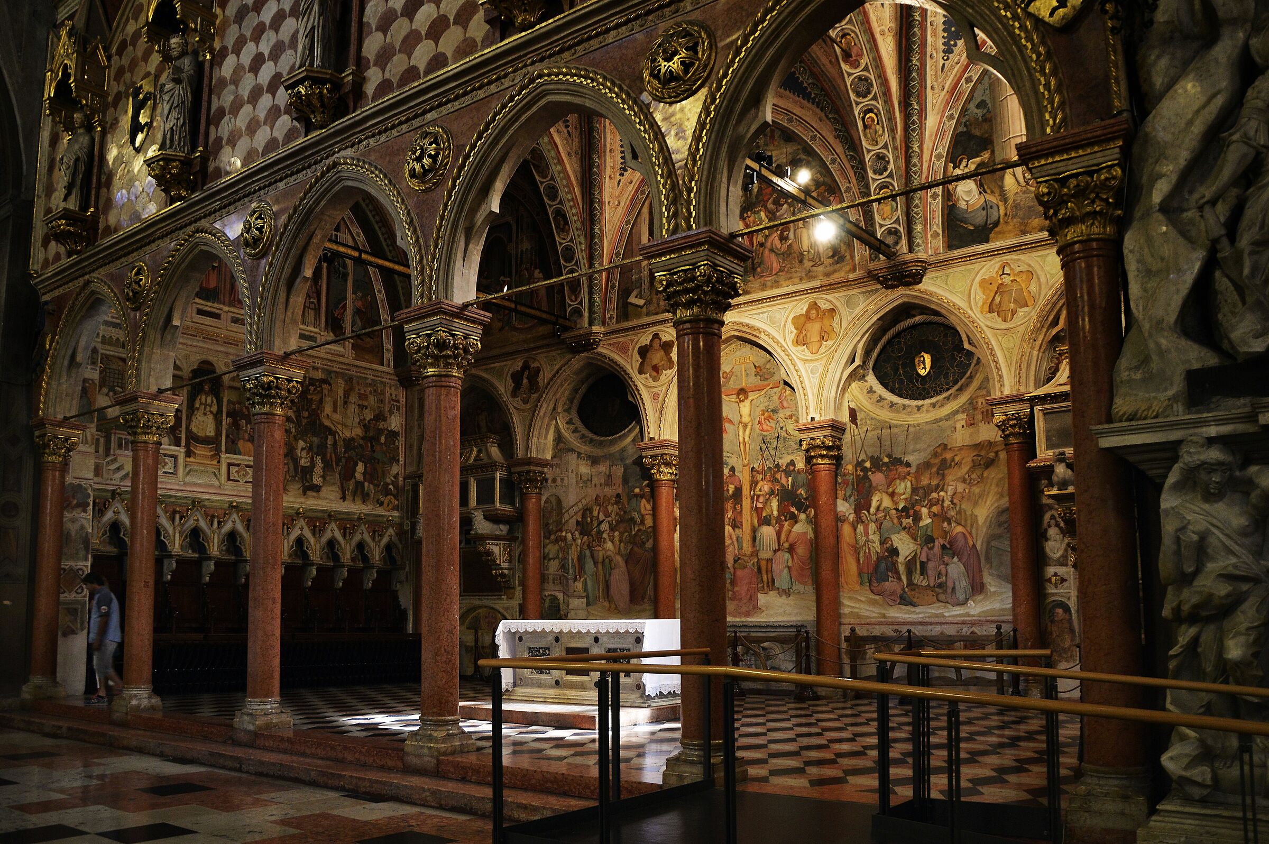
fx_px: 951
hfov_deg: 67.4
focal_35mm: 27
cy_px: 422
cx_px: 634
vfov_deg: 47.9
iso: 1100
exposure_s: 1/15
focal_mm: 18
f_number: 3.5
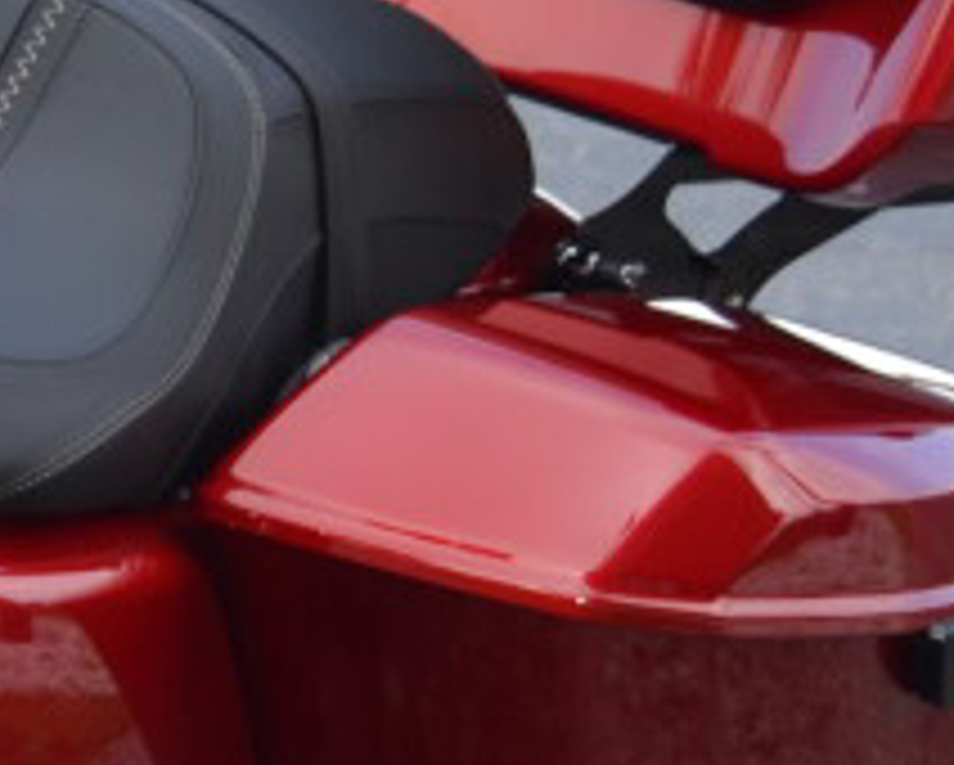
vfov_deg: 8.1
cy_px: 428
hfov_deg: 9.3
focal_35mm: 191
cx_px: -1102
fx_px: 5398
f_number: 4.2
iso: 100
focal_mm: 24
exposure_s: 1/200
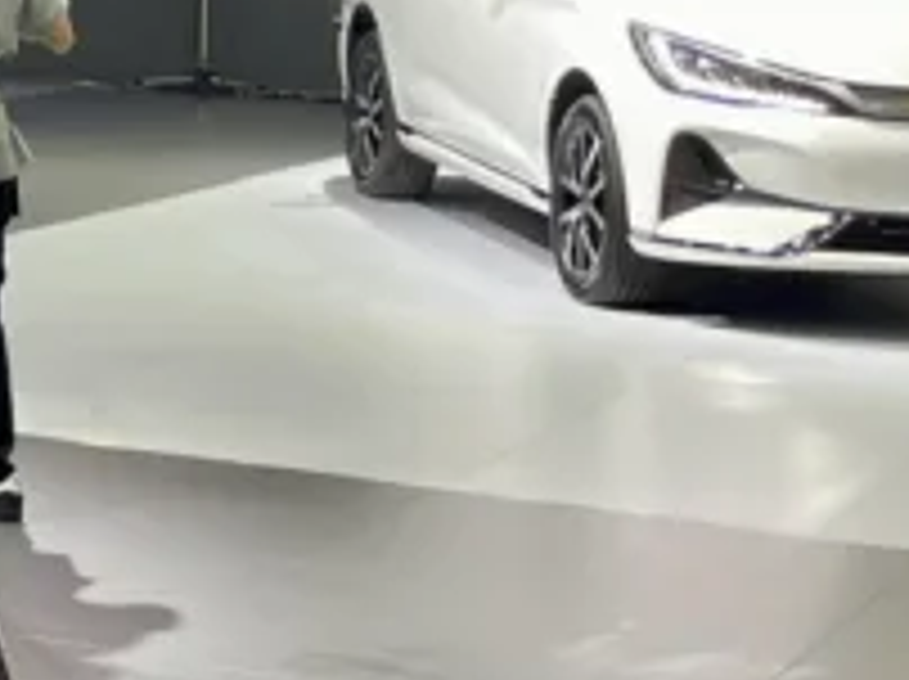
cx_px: -882
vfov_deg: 11.1
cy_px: 14
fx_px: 3462
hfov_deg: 13.1
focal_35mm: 132
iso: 50
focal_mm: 4.2
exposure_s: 1/100
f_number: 1.6
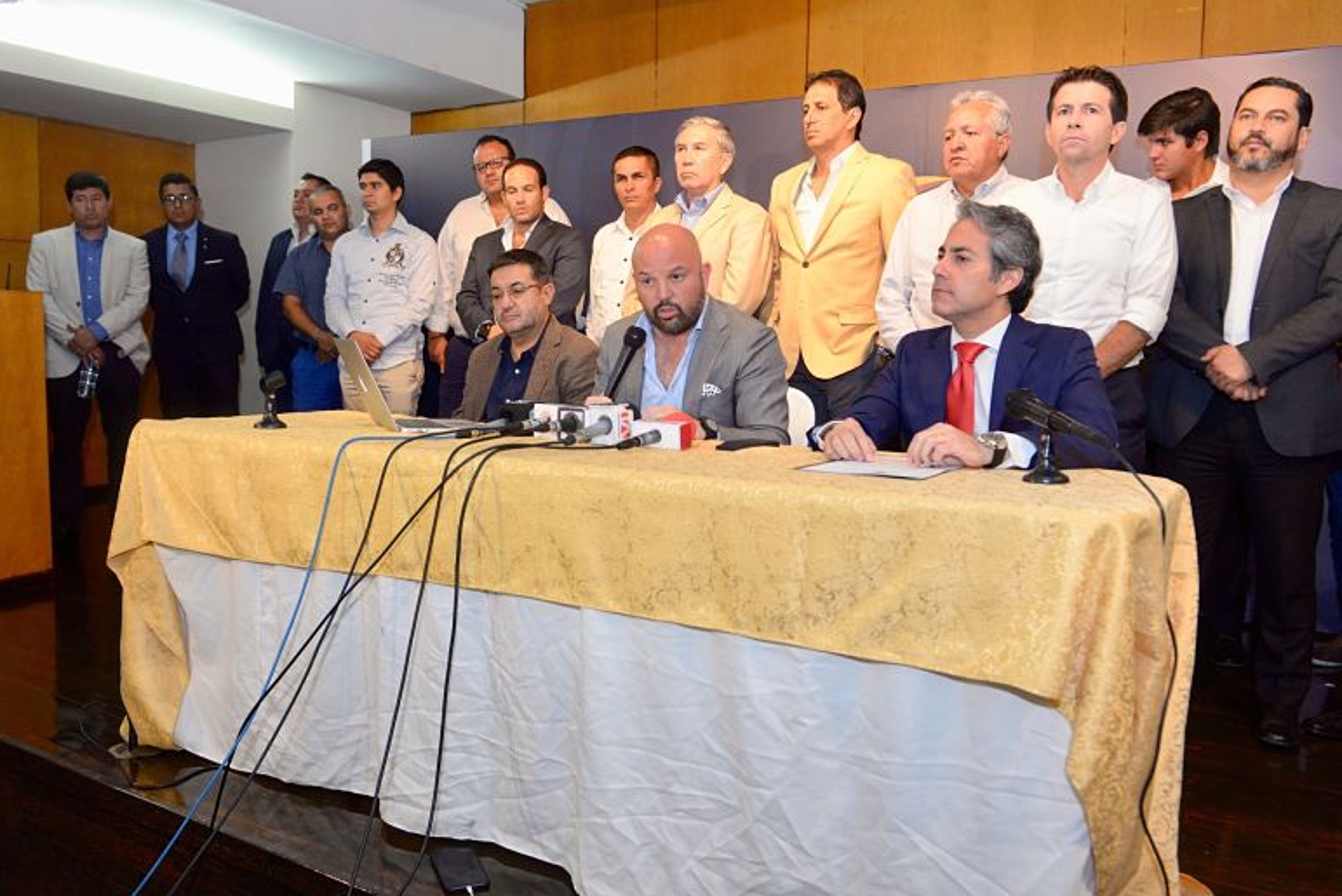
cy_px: 444
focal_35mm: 28
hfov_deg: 65.4
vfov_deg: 46.5
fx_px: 1044
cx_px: 674
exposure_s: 1/60
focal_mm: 27
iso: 2500
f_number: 5
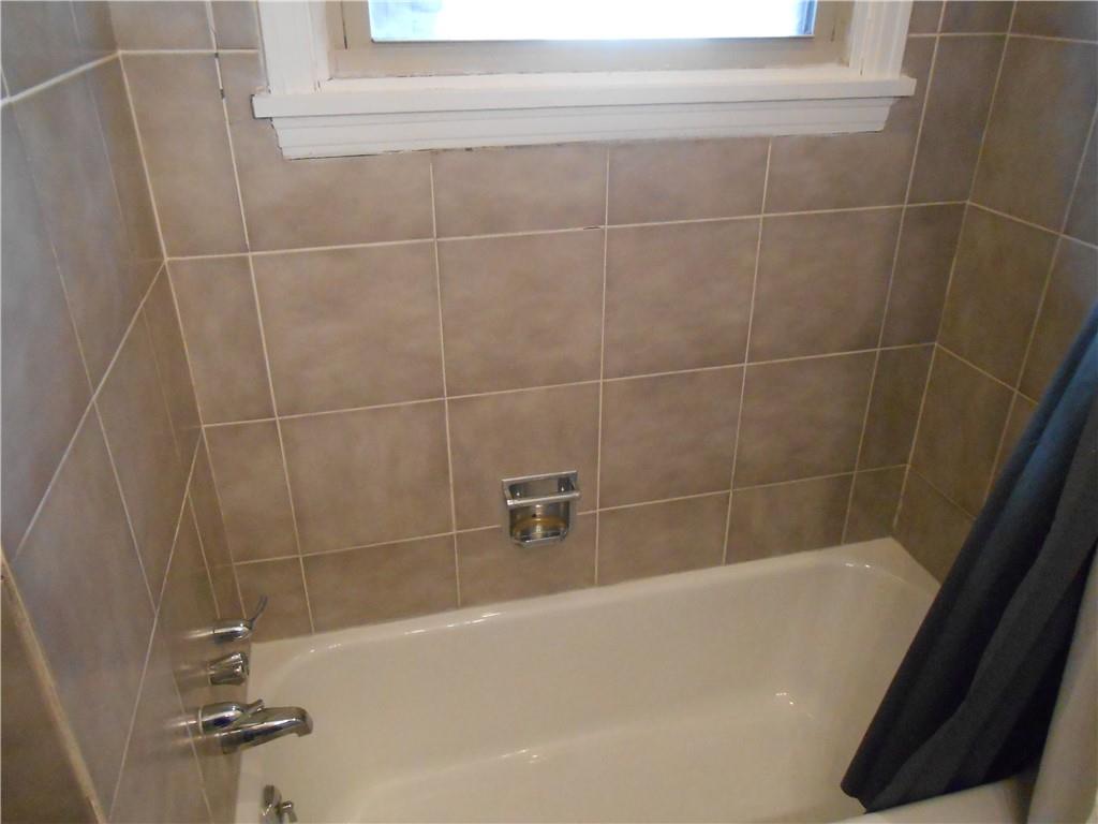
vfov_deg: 53.1
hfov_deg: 67.3
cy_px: 412
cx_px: 549
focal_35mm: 26
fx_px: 825
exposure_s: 1/100
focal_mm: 4.6
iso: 800
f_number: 3.5
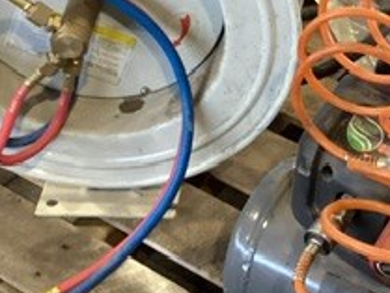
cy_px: 58
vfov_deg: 15.5
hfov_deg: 20.4
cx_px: 313
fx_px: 1071
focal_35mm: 95
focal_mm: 3.3
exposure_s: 1/40
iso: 320
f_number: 2.4
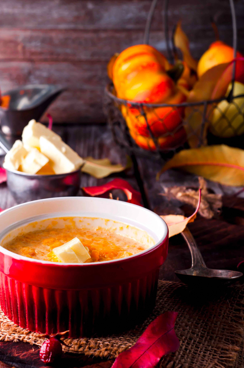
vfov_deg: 25.7
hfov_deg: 17.2
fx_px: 805
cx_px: 117
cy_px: 190
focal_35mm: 79
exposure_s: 1/125
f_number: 9.5
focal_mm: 50
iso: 200
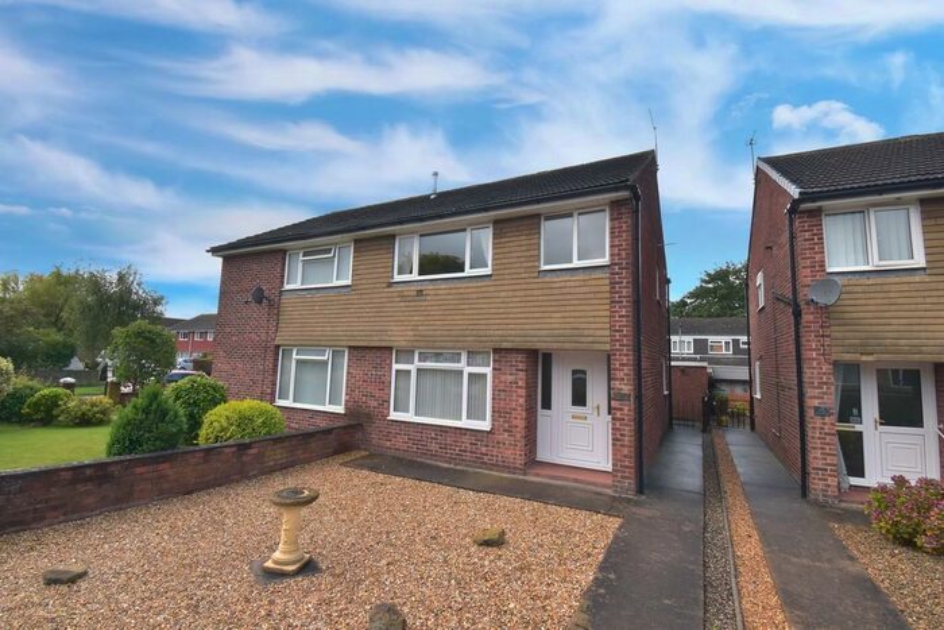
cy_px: 315
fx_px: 393
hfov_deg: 100.4
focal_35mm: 15
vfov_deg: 77.4
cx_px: 472
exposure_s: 1/250
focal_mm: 10
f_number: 10
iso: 400
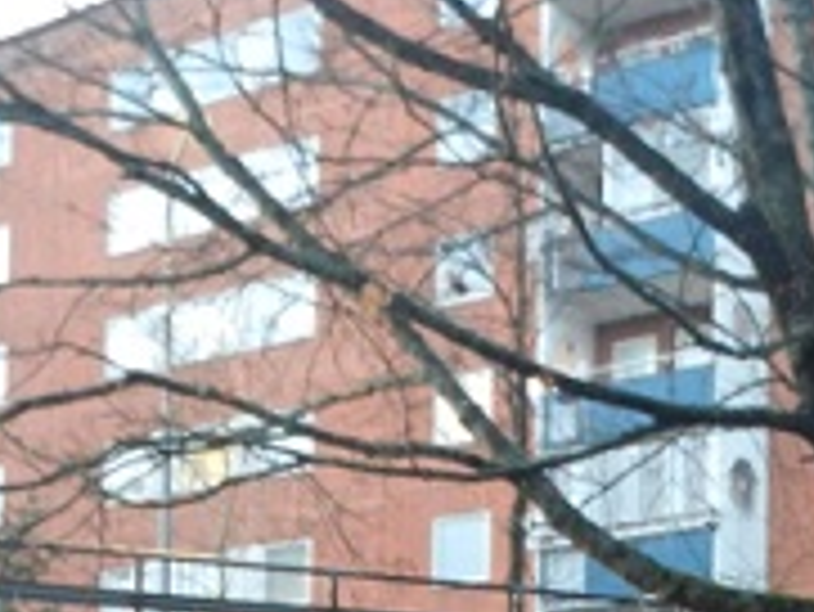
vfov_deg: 16.0
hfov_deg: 22.6
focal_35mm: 85
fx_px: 2000
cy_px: 911
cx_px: 668
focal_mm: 4.5
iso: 400
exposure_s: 1/1.6
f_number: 3.5
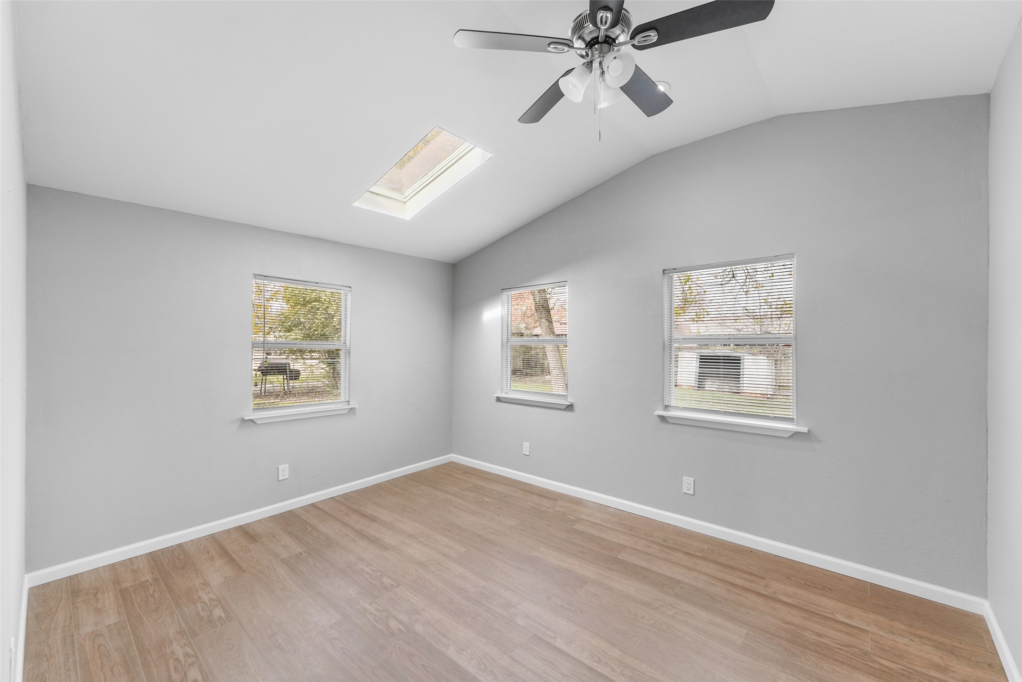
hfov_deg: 104.2
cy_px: 341
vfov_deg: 81.2
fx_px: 397
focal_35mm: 14
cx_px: 511
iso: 400
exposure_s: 1/13
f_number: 9
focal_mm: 14
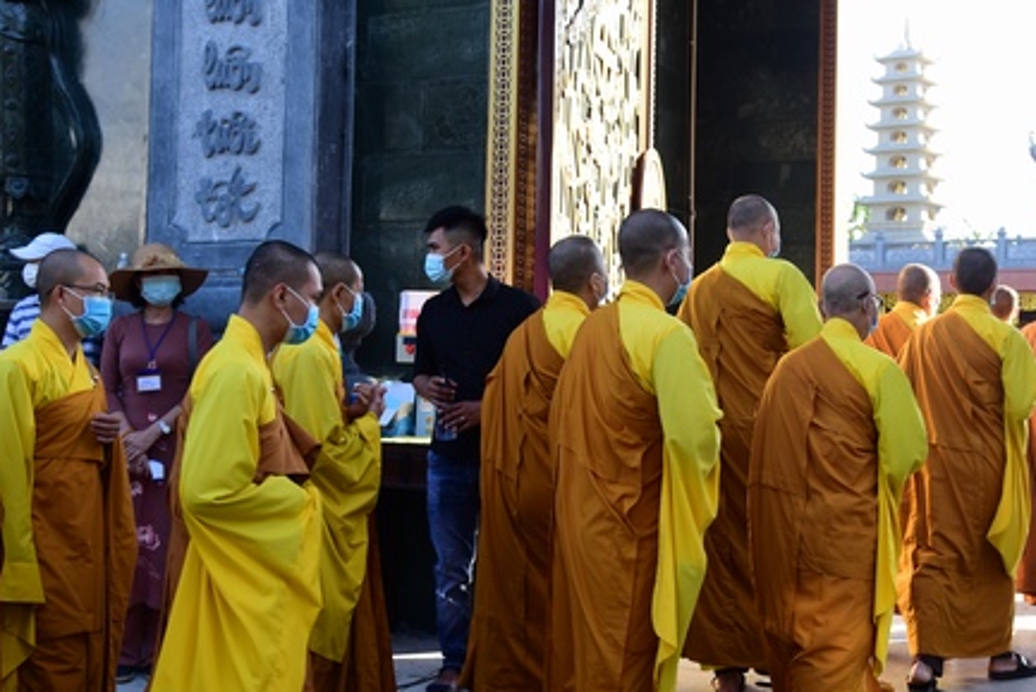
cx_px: 617
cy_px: 285
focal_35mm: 51
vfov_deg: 26.5
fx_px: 1468
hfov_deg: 38.7
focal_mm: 34
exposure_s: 1/160
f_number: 5.6
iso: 250
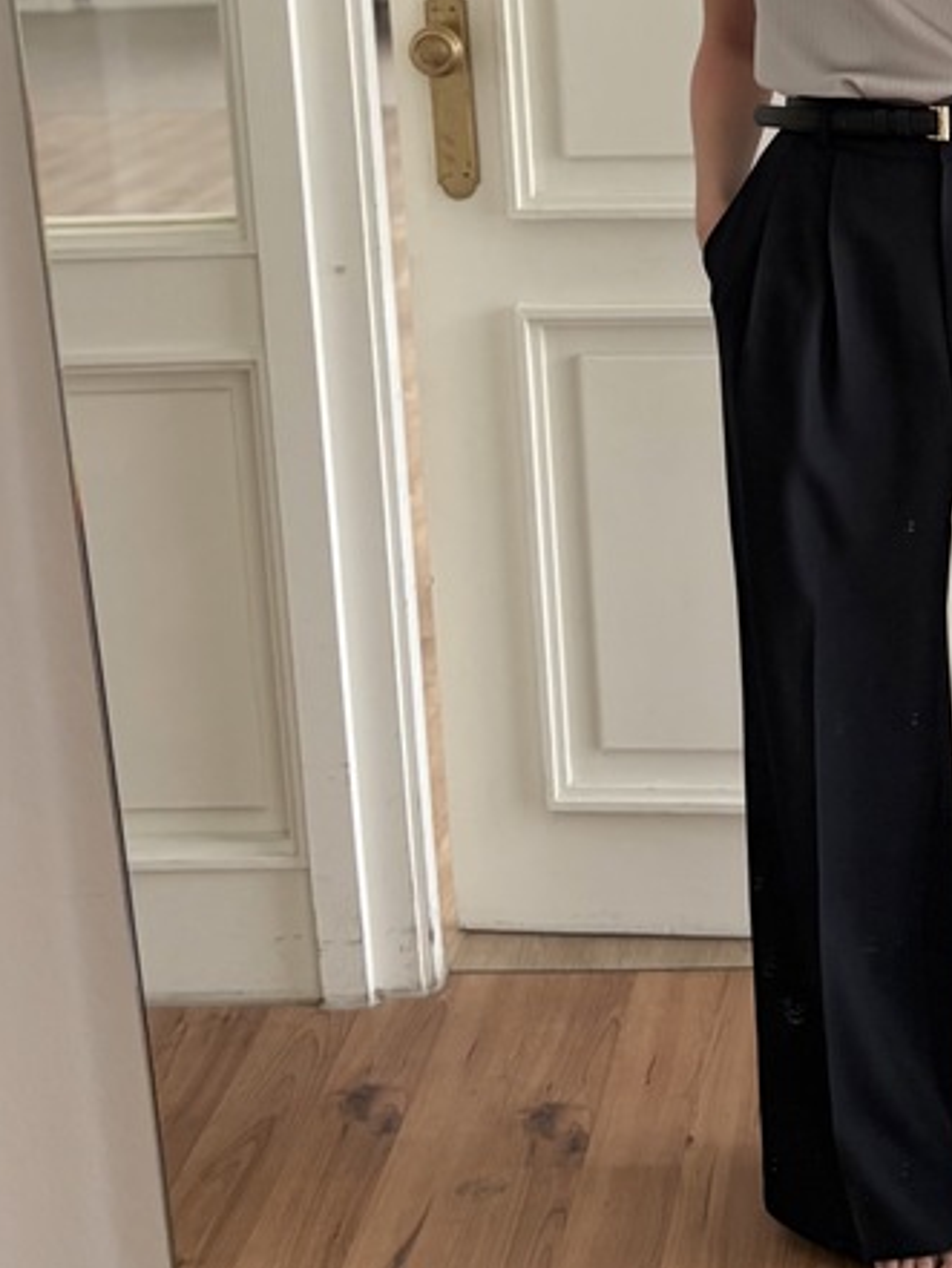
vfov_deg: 30.8
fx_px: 2162
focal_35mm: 59
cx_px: 1004
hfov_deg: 23.5
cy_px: 55
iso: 125
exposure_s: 1/121
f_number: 1.6
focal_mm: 5.96
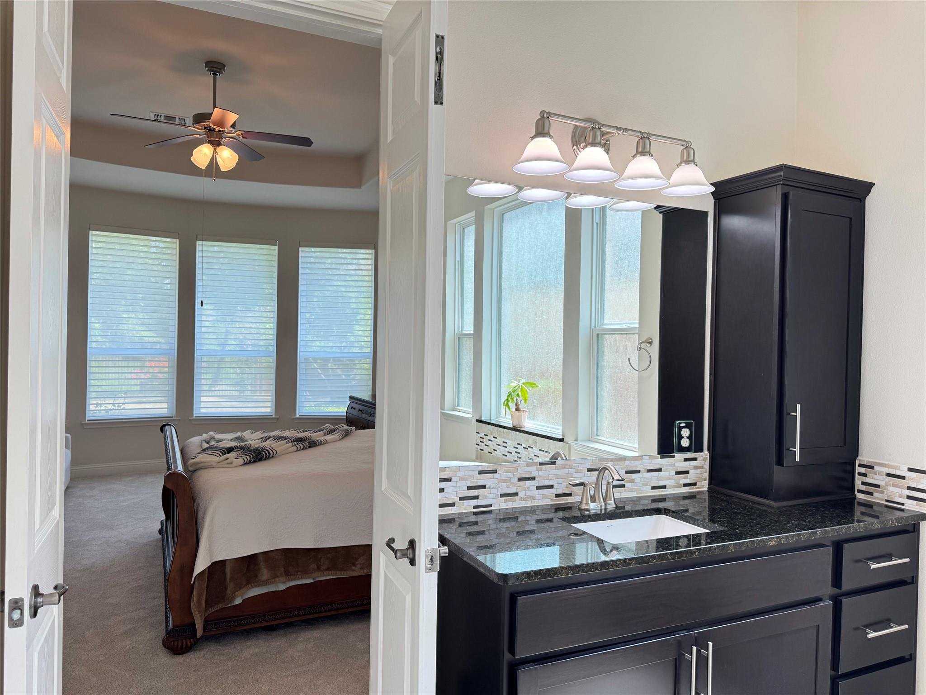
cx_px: 463
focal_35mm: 24
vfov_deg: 56.8
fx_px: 642
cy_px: 348
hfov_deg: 71.6
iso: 100
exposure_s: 1/153
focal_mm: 6.76
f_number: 1.78
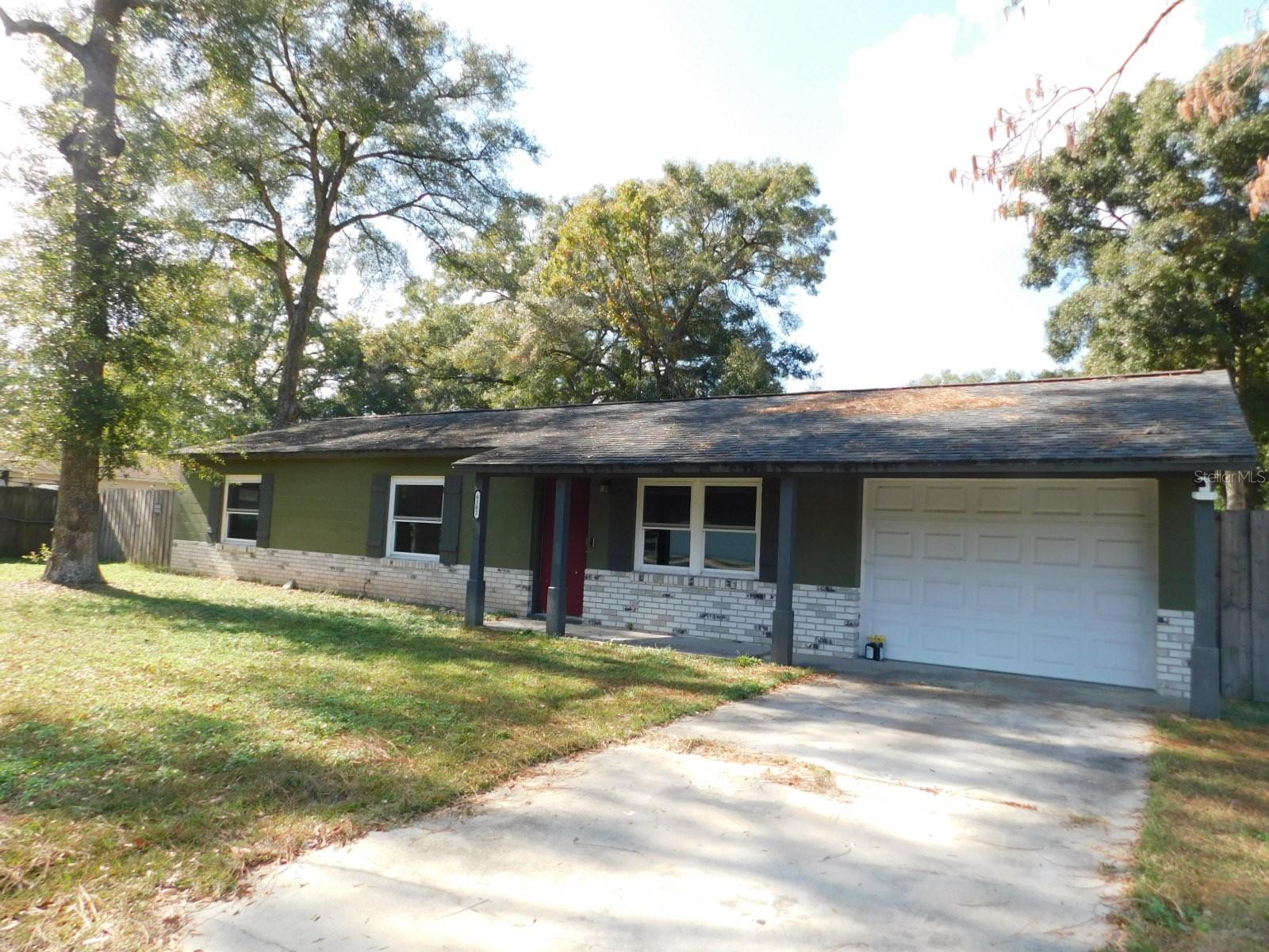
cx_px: 634
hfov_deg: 73.9
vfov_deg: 58.9
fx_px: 843
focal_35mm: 23
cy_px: 476
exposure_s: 1/400
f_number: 3
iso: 125
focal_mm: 4
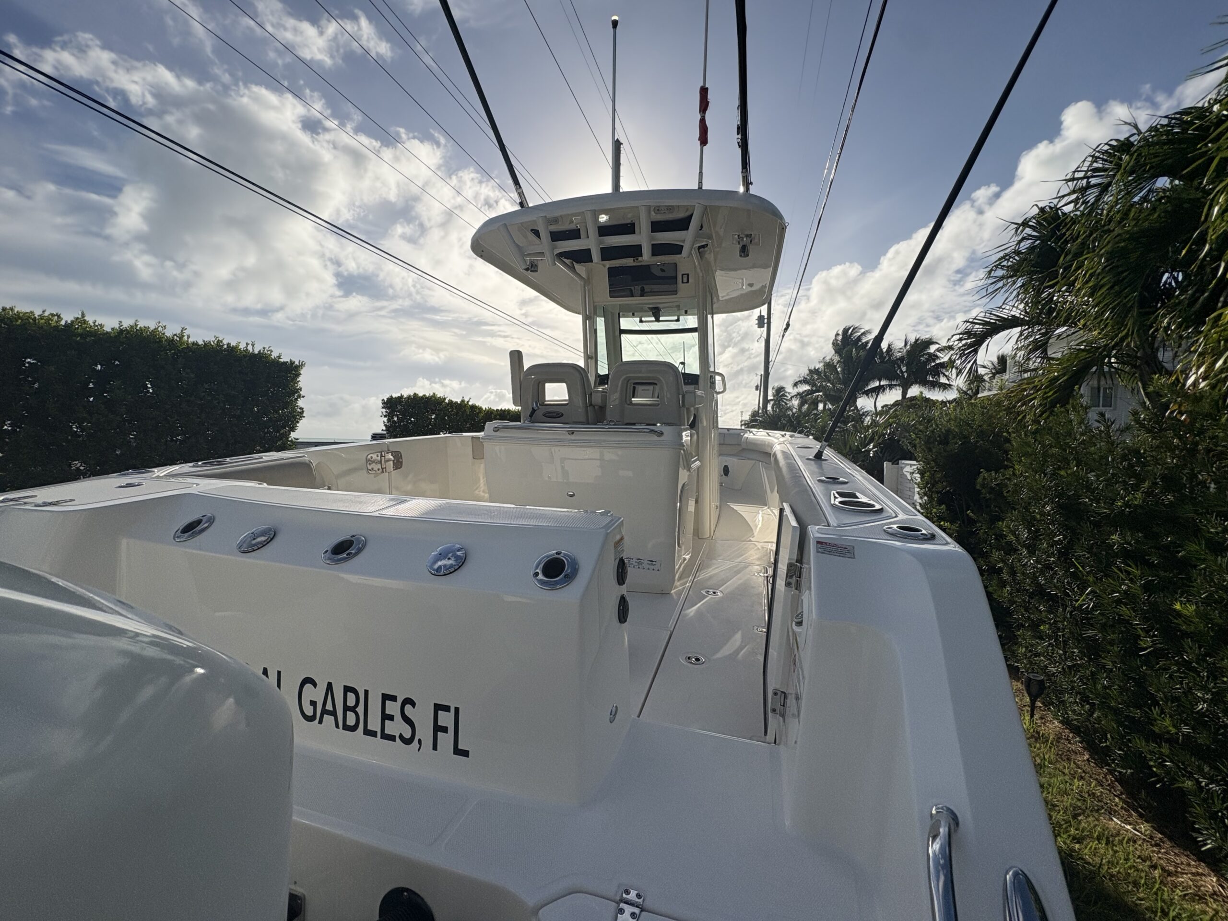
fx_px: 497
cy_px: 460
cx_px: 614
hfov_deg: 102.1
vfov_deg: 85.7
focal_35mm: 14
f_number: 2.2
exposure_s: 1/6667
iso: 50
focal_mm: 2.22
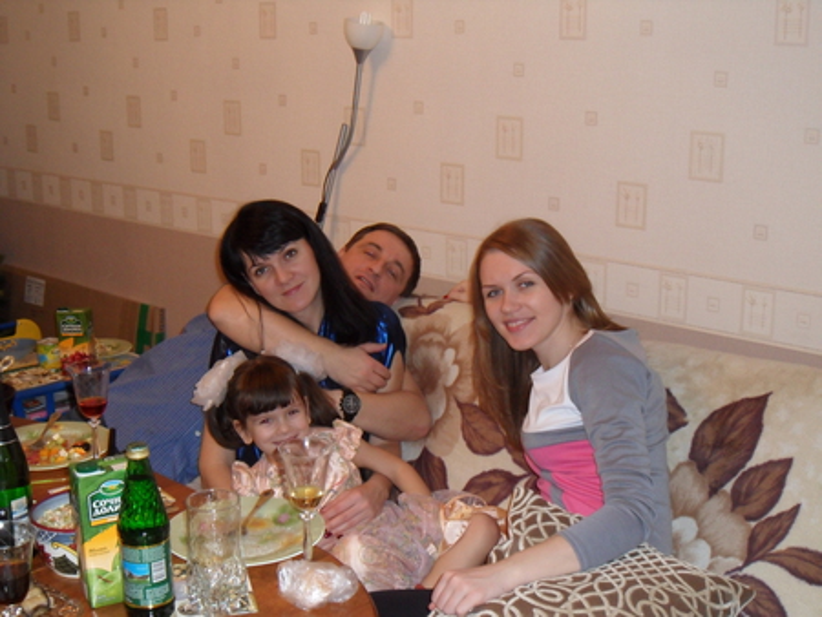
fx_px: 1093
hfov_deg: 41.2
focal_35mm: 46
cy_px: 308
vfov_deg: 31.5
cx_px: 411
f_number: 4.7
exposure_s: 1/60
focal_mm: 8.3
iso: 320
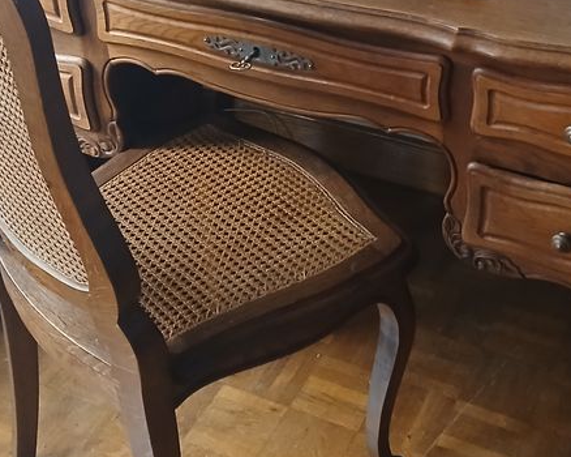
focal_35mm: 58
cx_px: 386
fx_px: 980
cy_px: 60
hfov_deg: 32.2
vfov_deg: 25.5
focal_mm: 3.98
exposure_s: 1/20
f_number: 1.8
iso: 640
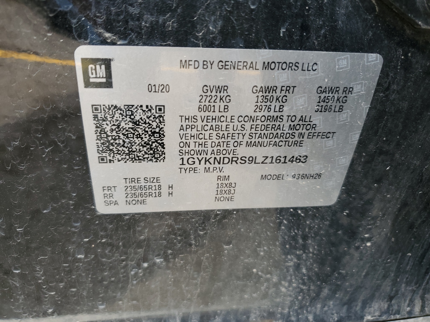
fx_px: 323
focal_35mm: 26
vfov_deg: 53.1
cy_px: 161
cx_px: 215
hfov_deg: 67.3
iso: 50
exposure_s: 1/169
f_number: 1.5
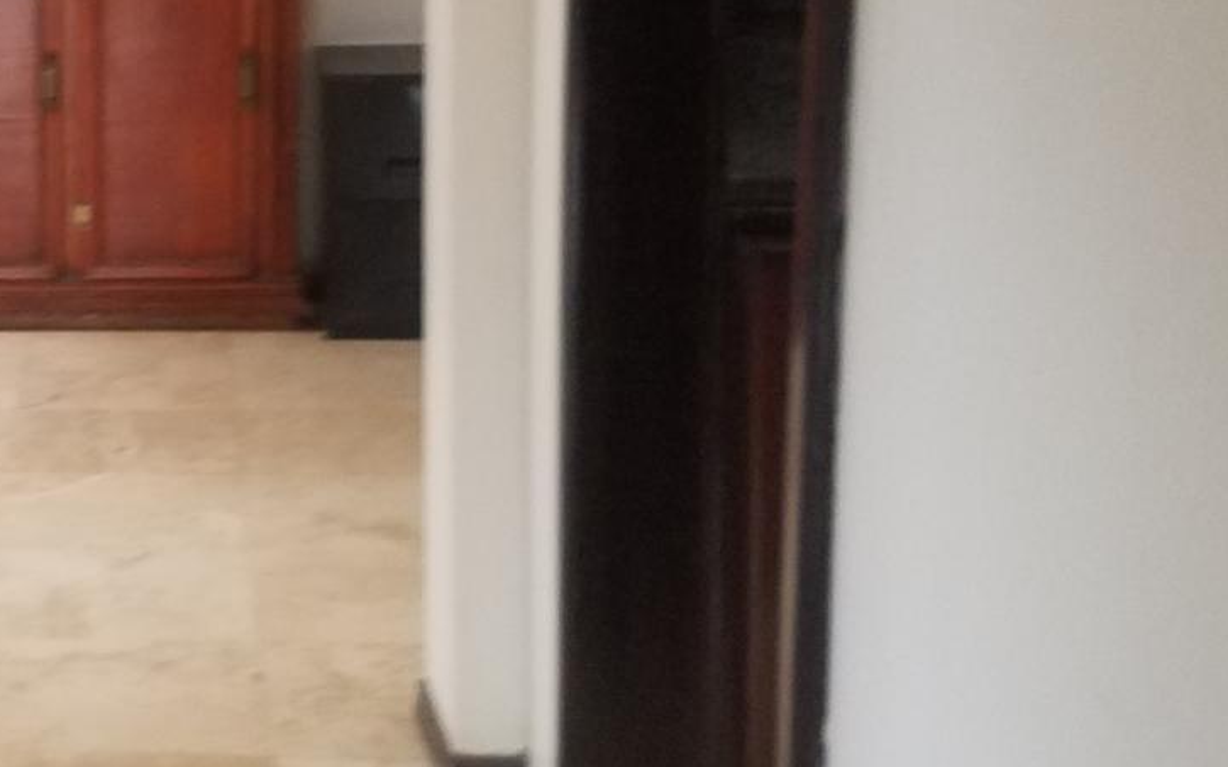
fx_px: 2543
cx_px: 12
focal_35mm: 76
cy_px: 188
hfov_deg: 25.8
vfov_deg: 17.1
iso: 250
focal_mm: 4.2
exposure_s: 1/24
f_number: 1.7
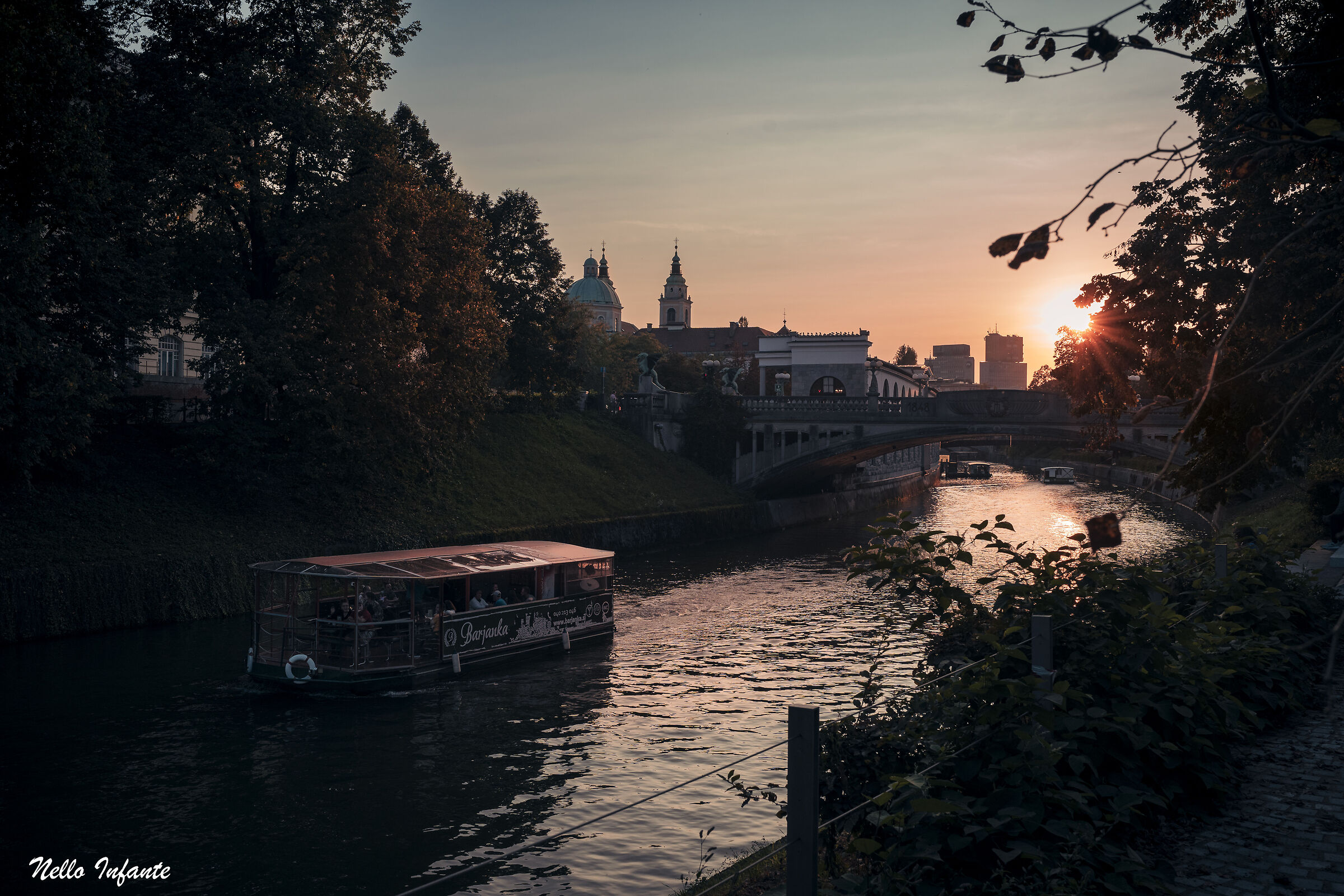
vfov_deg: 37.9
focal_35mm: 35
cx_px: 672
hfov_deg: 54.4
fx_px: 1307
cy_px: 448
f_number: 8
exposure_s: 1/320
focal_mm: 35
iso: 400
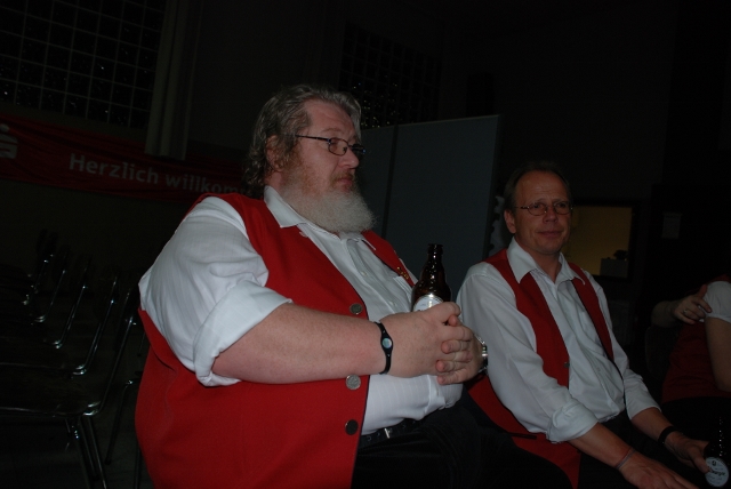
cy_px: 244
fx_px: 549
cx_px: 366
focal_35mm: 27
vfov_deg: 48.0
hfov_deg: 67.3
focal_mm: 18
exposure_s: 1/60
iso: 200
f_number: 3.5
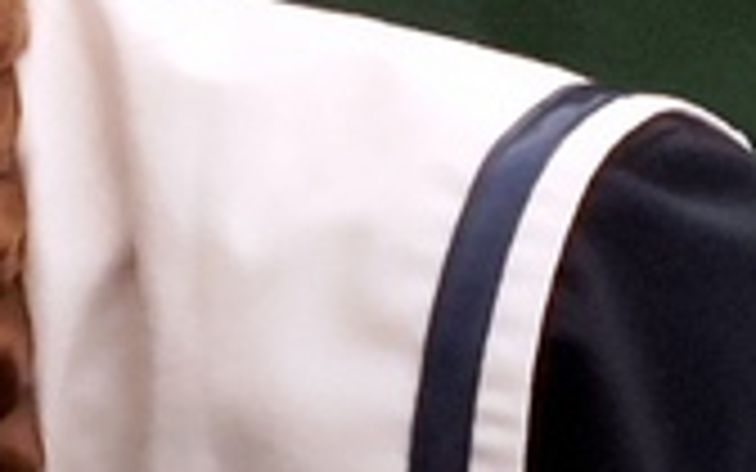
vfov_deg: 8.5
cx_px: -770
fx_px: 3070
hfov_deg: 12.4
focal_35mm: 149
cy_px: -306
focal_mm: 5.54
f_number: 1.8
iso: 1250
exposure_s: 1/17
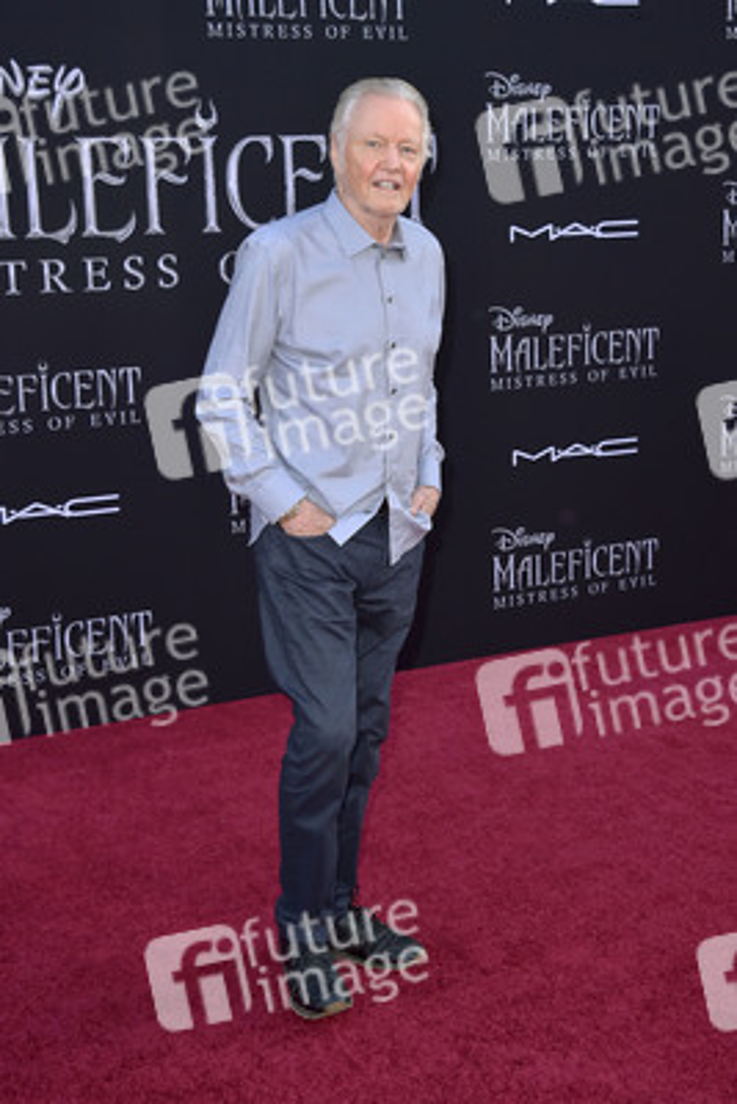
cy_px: 552
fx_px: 1595
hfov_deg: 26.0
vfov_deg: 38.2
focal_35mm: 52
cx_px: 368
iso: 400
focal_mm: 52
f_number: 7.1
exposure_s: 1/250
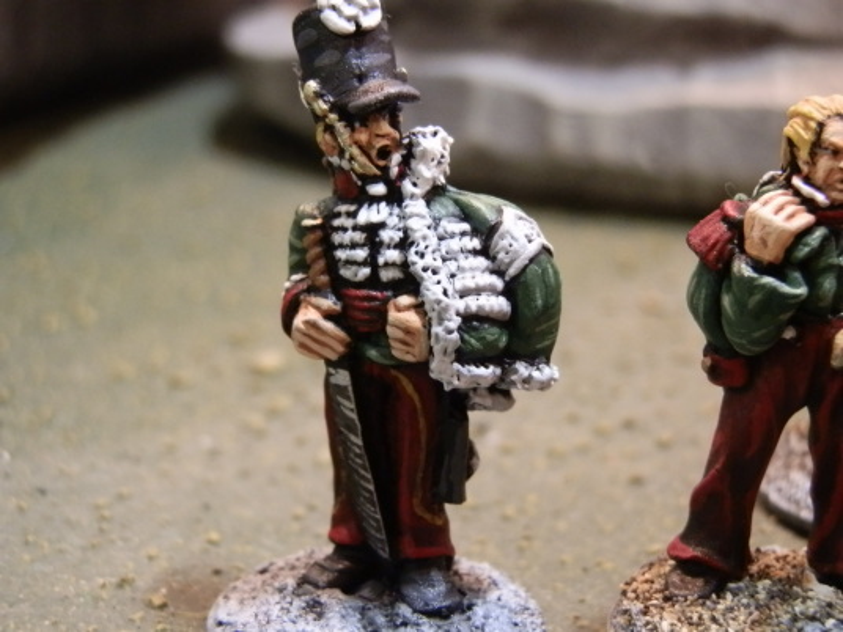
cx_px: 422
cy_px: 316
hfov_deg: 31.7
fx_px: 1486
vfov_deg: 24.0
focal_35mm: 61
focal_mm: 10.99
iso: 400
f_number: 3.7
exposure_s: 1/25
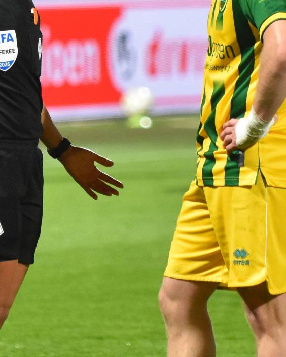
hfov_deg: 2.6
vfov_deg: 3.2
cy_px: 126
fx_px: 6351
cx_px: 111
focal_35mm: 600
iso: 4000
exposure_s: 1/500
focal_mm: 155
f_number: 2.8
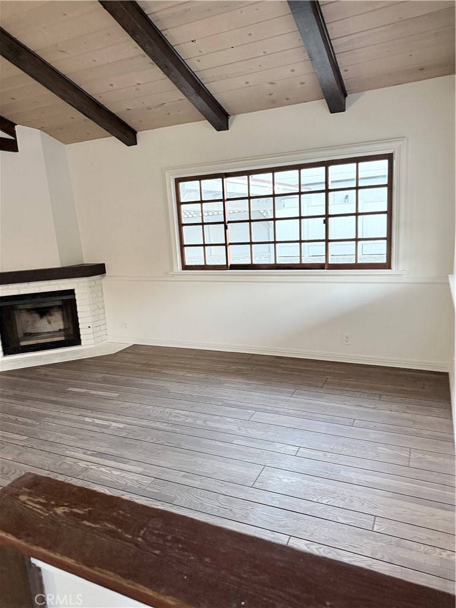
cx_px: 228
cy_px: 304
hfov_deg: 56.8
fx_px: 422
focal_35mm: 24
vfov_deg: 71.6
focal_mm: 6.76
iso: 500
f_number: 1.78
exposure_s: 1/60
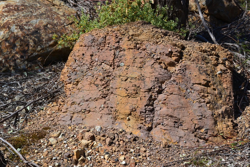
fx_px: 573
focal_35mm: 82
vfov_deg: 16.6
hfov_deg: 24.6
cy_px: 84
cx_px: 125
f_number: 11
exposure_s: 1/500
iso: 400
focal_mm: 55
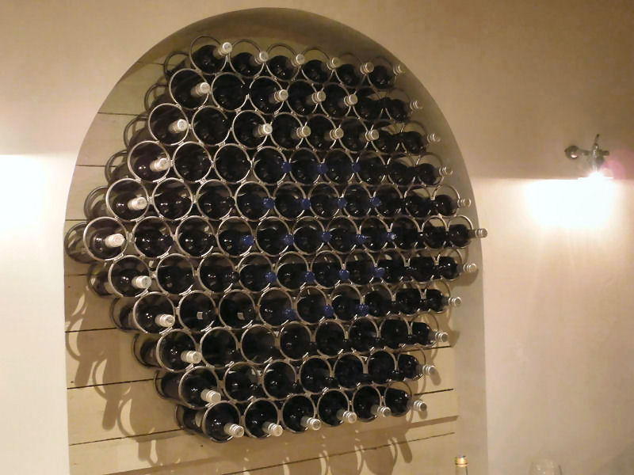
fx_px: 714
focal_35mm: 39
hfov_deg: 47.9
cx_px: 317
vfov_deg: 36.8
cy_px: 238
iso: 3200
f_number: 3.8
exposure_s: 1/15
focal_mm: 7
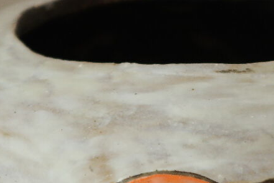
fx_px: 2298
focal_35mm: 302
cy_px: 109
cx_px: 182
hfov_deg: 6.8
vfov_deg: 4.6
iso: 400
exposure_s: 1/30
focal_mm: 50
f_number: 6.3
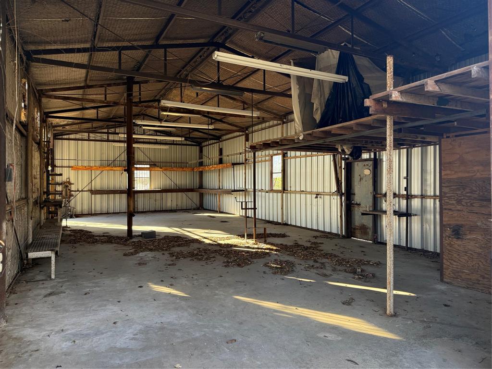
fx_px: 341
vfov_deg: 56.8
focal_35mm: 24
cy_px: 184
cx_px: 246
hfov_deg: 71.6
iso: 200
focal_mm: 6.76
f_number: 1.78
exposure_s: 1/198
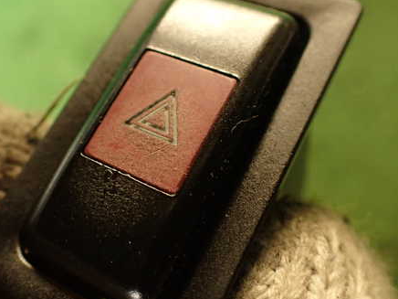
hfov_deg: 42.7
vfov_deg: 32.9
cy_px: 138
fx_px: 506
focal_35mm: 44
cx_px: 152
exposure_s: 1/30
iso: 400
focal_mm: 5.79
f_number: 2.4
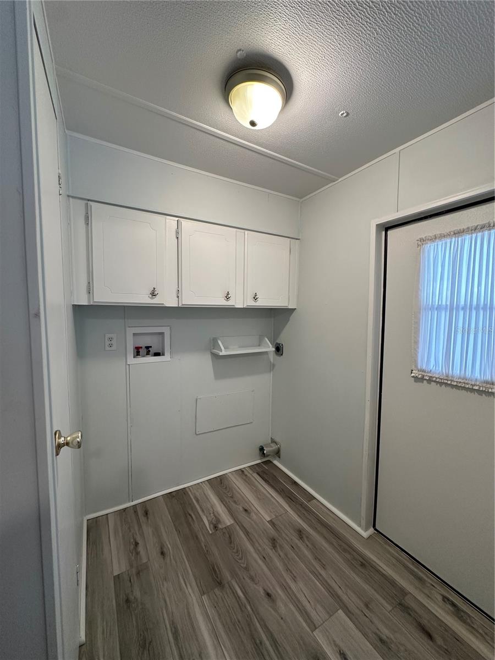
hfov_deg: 85.7
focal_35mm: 14
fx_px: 267
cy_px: 330
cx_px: 248
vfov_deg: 102.1
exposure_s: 1/60
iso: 160
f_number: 2.2
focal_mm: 2.22
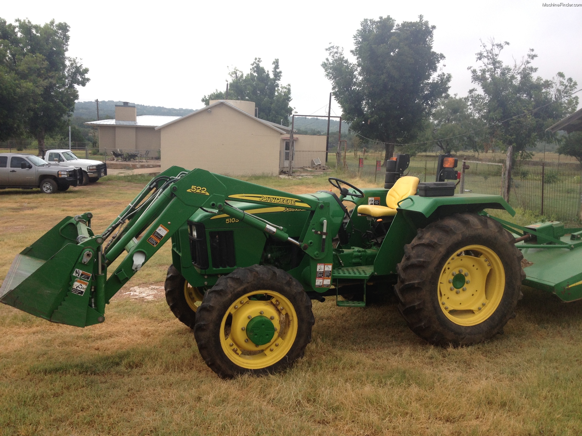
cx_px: 291
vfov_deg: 40.7
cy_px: 218
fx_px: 588
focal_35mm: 35
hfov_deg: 52.6
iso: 50
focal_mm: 4.28
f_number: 2.4
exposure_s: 1/812
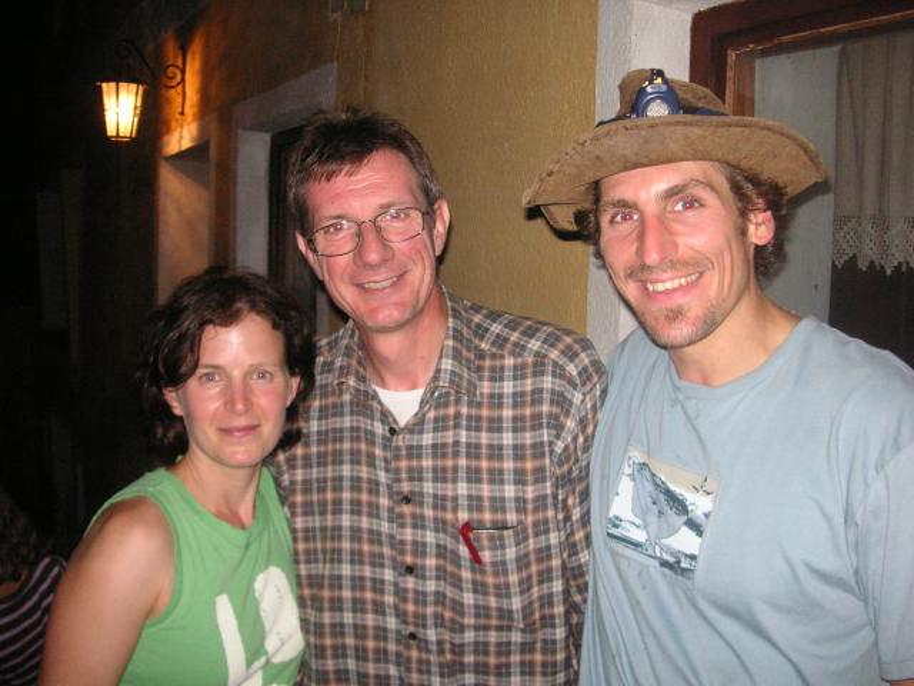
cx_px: 457
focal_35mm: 37
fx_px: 977
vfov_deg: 38.7
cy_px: 343
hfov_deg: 50.1
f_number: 2.8
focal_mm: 6.1
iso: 160
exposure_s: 1/45
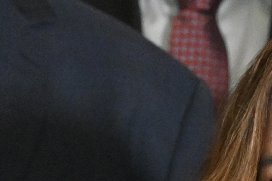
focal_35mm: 859
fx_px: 6491
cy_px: 253
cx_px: -69
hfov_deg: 2.4
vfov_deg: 1.6
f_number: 8
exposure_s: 1/250
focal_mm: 145
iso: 5000
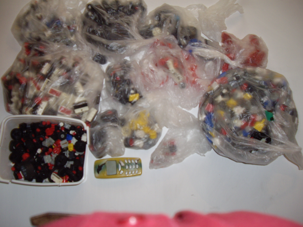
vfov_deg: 37.7
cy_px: 114
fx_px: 333
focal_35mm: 38
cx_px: 152
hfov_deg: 49.0
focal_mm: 7.9
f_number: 2.8
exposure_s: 1/40
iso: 200
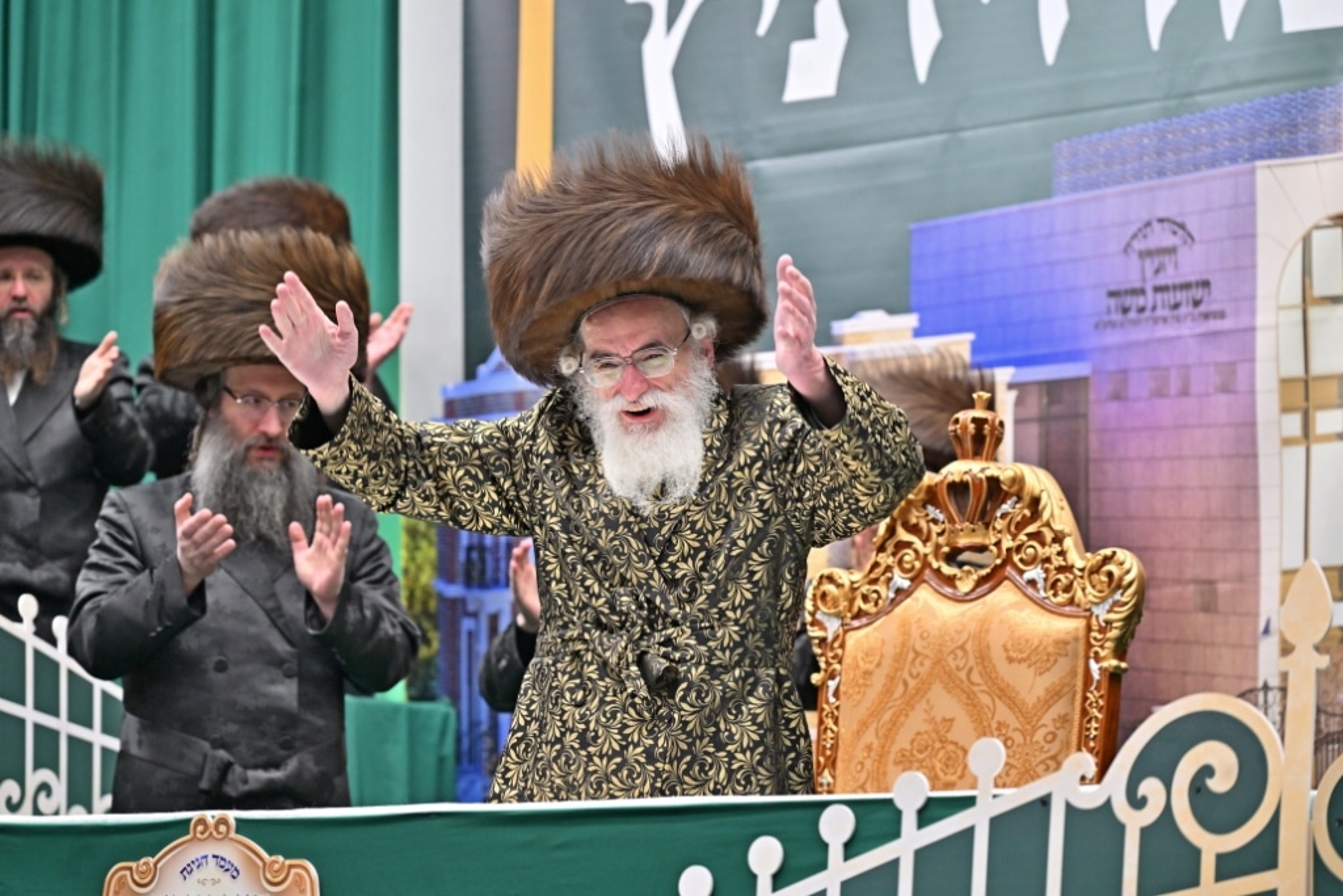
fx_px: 4477
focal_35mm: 120
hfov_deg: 17.1
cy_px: 448
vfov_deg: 11.4
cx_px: 672
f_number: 4
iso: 800
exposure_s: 1/400
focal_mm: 120
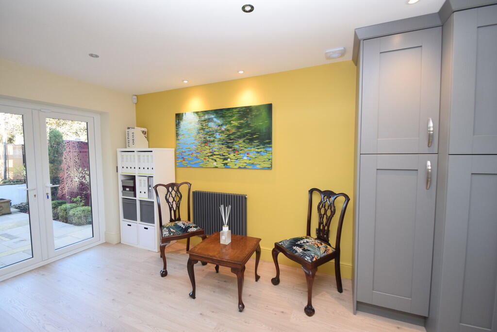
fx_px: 207
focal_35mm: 15
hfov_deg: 100.4
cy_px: 166
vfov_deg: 77.3
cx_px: 248
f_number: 5
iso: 800
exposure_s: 1/100
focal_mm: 10
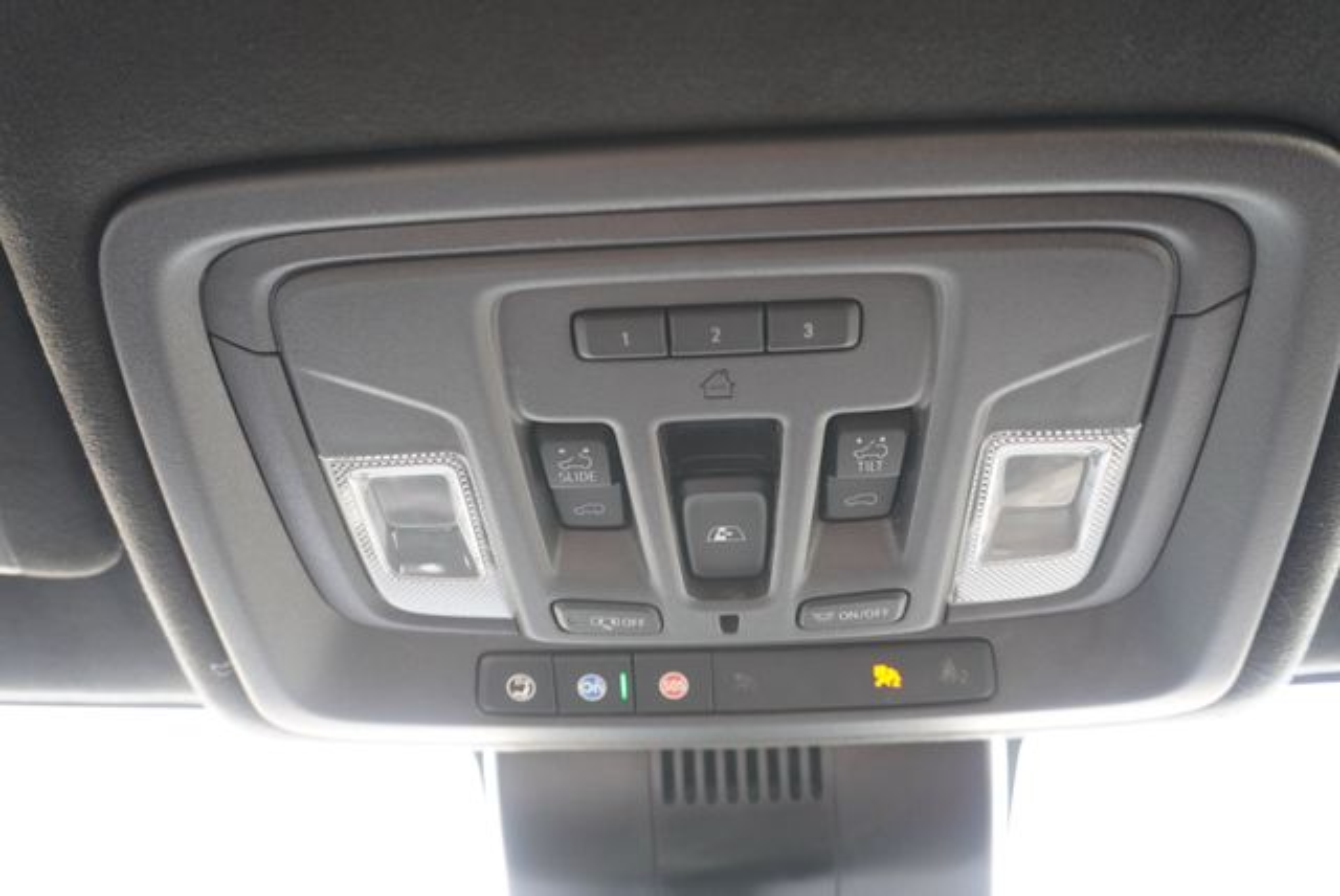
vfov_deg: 43.7
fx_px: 1118
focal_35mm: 30
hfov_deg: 61.9
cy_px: 448
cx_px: 670
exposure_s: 1/60
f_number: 4
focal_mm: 20
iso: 1250
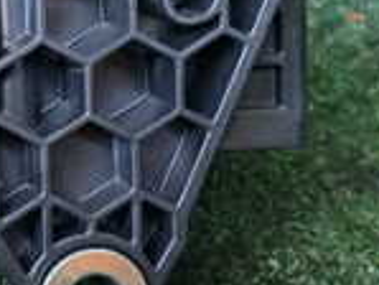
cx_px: -247
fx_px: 1326
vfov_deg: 12.1
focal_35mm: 121
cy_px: 10
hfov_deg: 14.7
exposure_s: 1/30
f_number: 2.3
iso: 250
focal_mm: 5.4
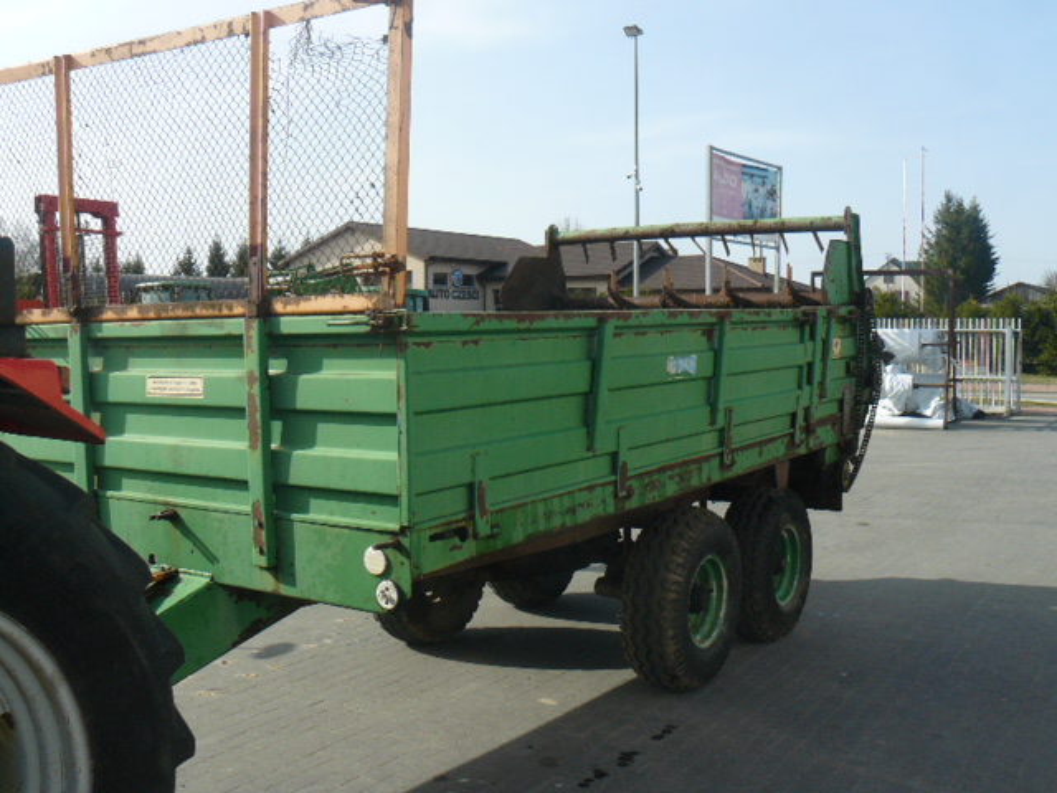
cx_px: 528
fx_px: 1099
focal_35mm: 36
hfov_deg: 51.4
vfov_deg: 39.7
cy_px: 396
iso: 100
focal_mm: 6
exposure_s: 1/250
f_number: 5.6
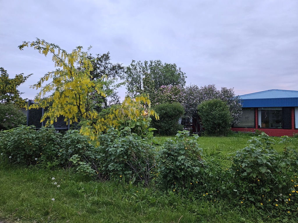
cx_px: 149
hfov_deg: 73.9
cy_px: 112
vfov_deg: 58.9
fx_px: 198
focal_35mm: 23
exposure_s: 1/100
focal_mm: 5.4
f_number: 1.8
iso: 640
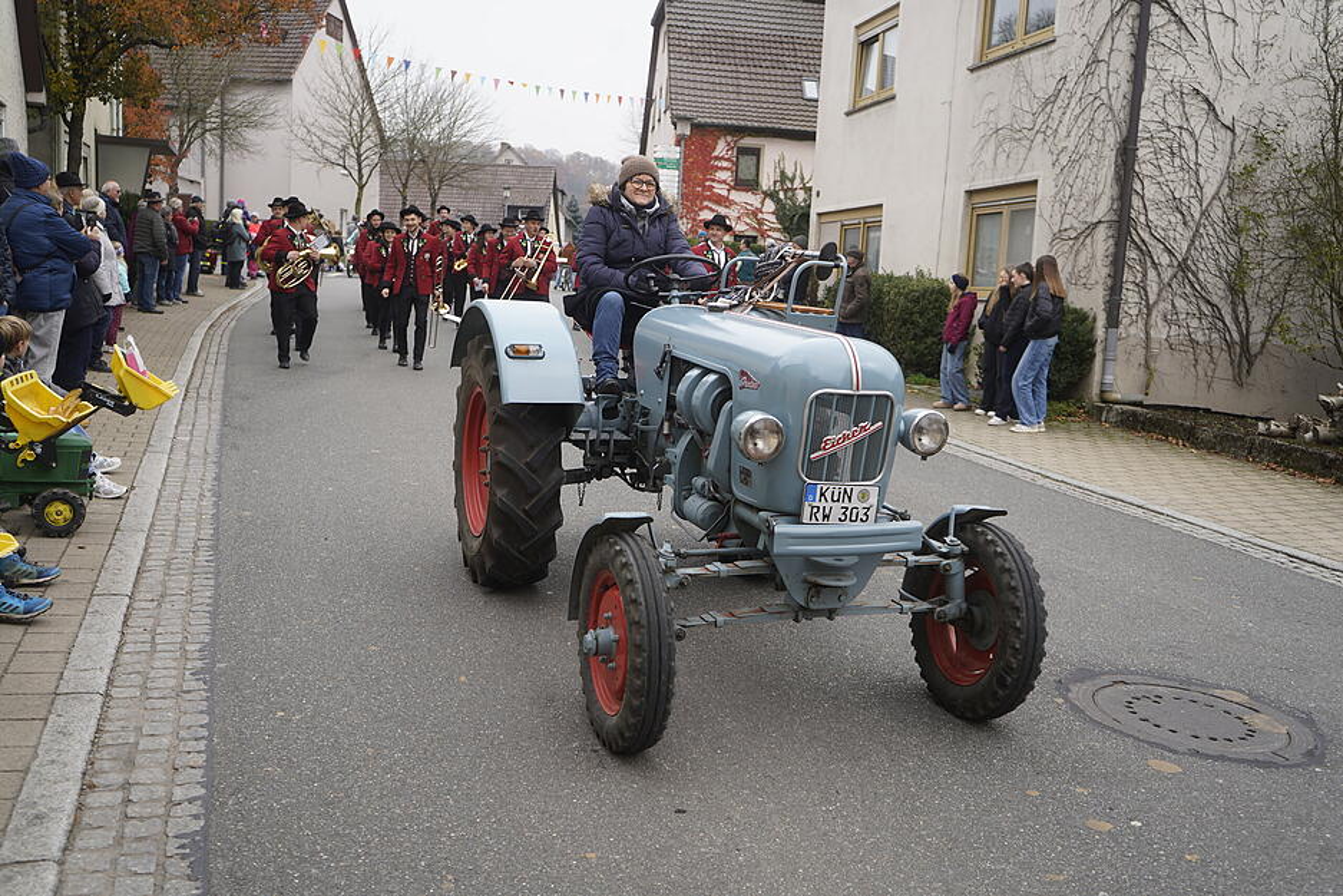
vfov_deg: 41.1
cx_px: 672
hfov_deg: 58.7
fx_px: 1194
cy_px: 448
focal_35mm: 32
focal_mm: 32
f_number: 4
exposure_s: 1/160
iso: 125
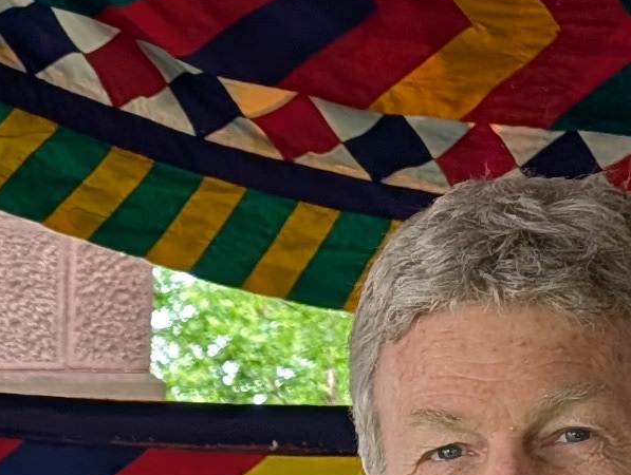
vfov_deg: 8.7
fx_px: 2995
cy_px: 829
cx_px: -468
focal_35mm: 164
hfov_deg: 11.3
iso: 46
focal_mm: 6.9
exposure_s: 1/90.2
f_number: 1.68
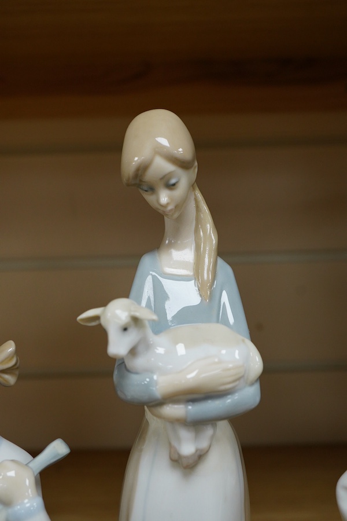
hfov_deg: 29.9
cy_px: 260
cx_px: 174
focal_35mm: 45
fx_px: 651
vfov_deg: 43.6
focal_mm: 30
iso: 1250
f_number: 10
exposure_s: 1/125
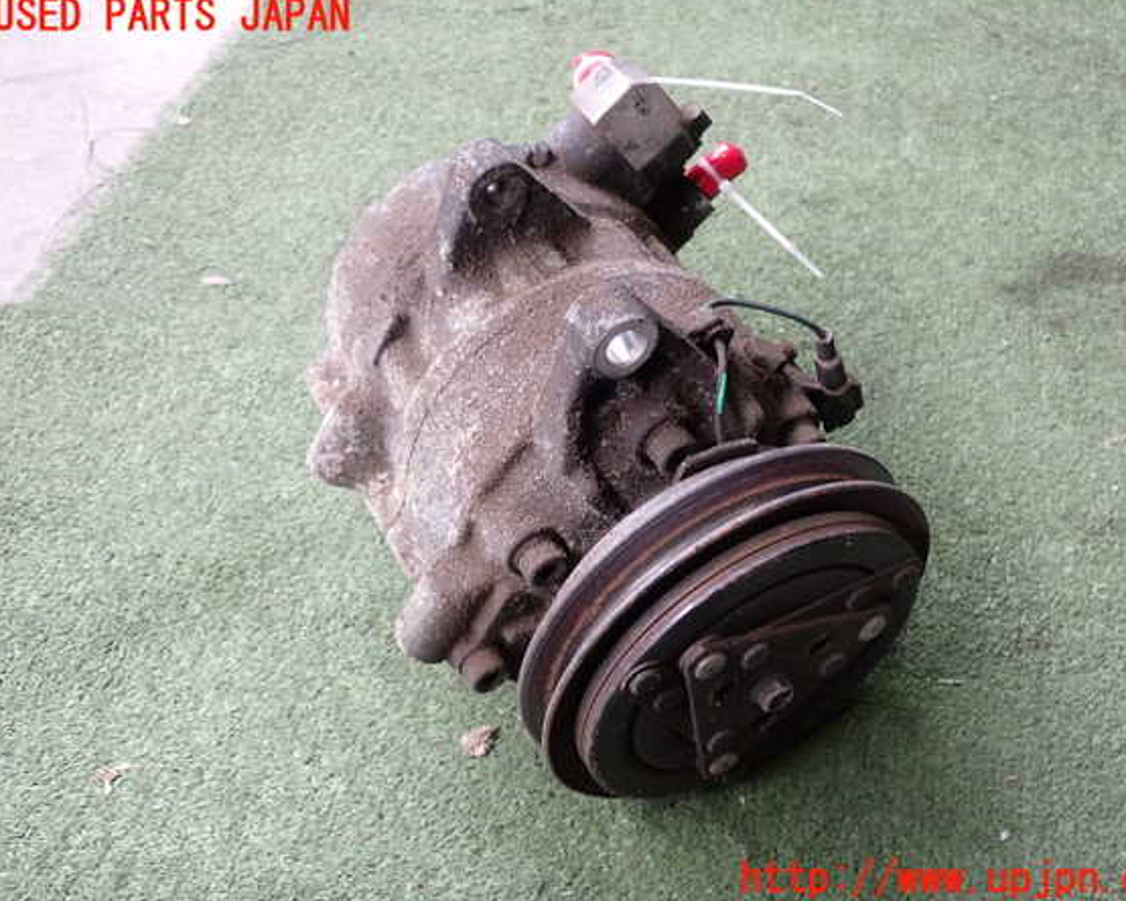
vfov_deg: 39.2
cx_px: 590
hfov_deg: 47.9
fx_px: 1266
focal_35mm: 38
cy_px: 448
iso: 200
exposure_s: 1/80
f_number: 2.5
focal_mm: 6.37
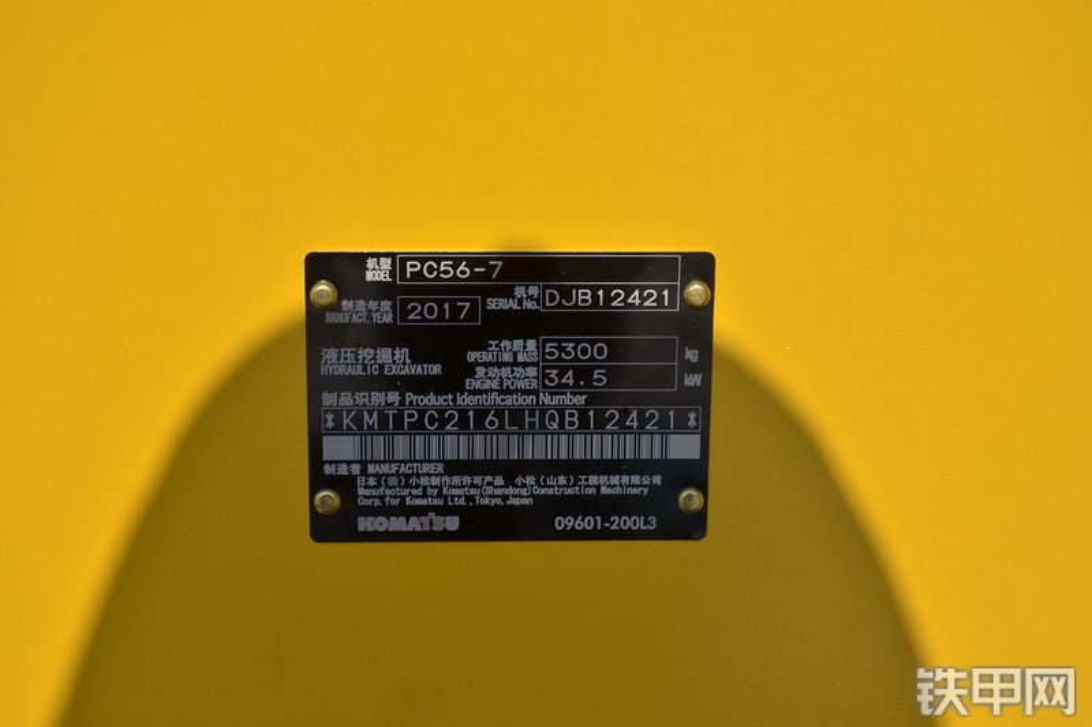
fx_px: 2547
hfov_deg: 24.2
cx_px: 546
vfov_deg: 16.3
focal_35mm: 84
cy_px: 364
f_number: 8
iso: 320
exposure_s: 1/1000
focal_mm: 56
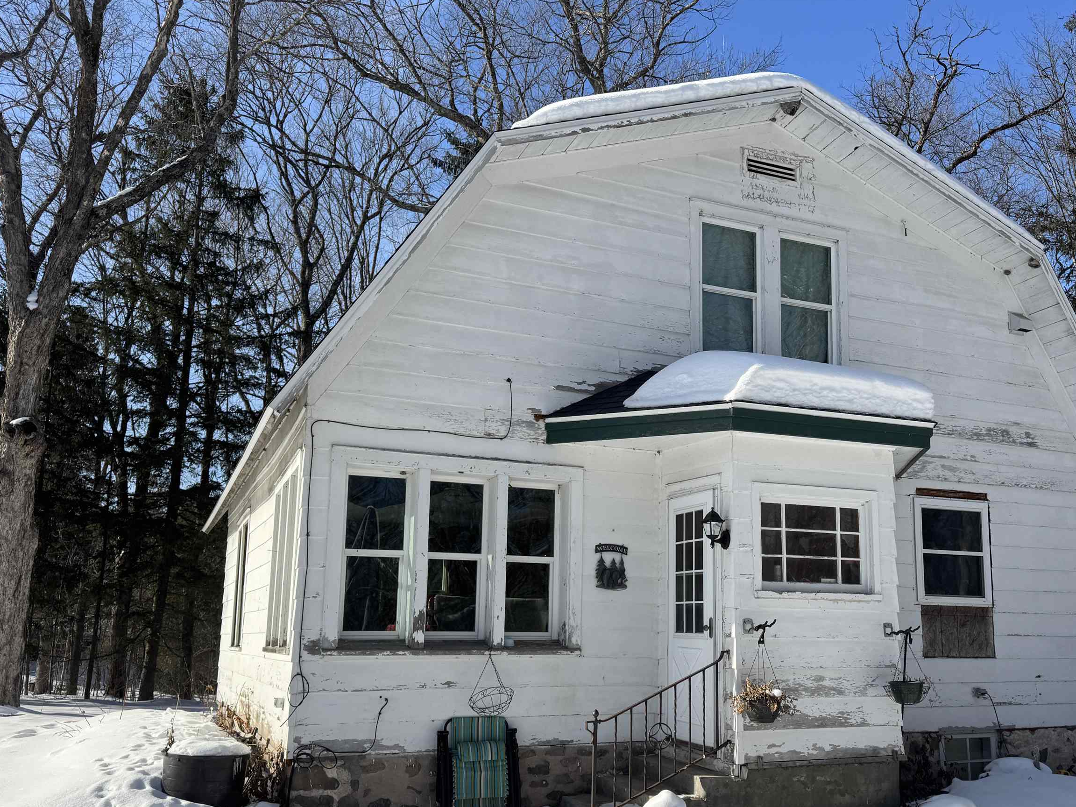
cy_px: 483
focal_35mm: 32
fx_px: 995
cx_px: 624
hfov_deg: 56.5
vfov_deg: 43.9
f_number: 1.78
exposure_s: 1/4608
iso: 80
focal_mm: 6.76
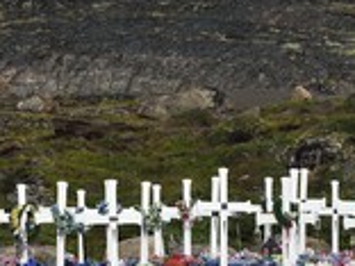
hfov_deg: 6.4
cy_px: 127
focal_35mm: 311
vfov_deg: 4.8
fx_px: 3189
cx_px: 93
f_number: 9
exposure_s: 1/320
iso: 200
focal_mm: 120
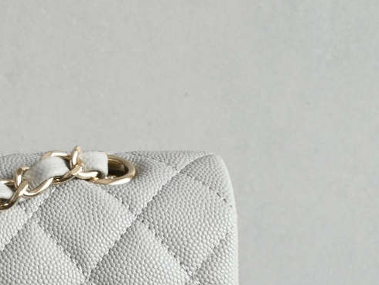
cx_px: -190
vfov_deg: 7.0
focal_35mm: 210
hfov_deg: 9.2
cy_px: 364
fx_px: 2300
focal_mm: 66
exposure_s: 1/13
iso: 250
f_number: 22
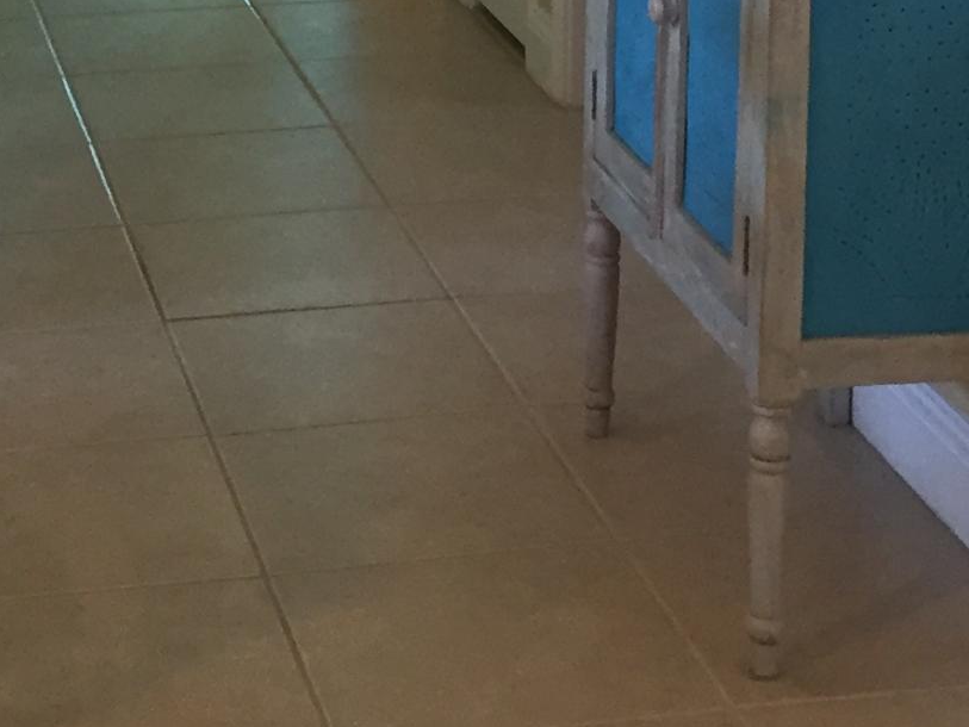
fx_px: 2996
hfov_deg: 18.3
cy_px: -495
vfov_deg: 12.8
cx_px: 335
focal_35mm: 107
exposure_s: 1/30
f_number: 2.2
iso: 125
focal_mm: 4.15
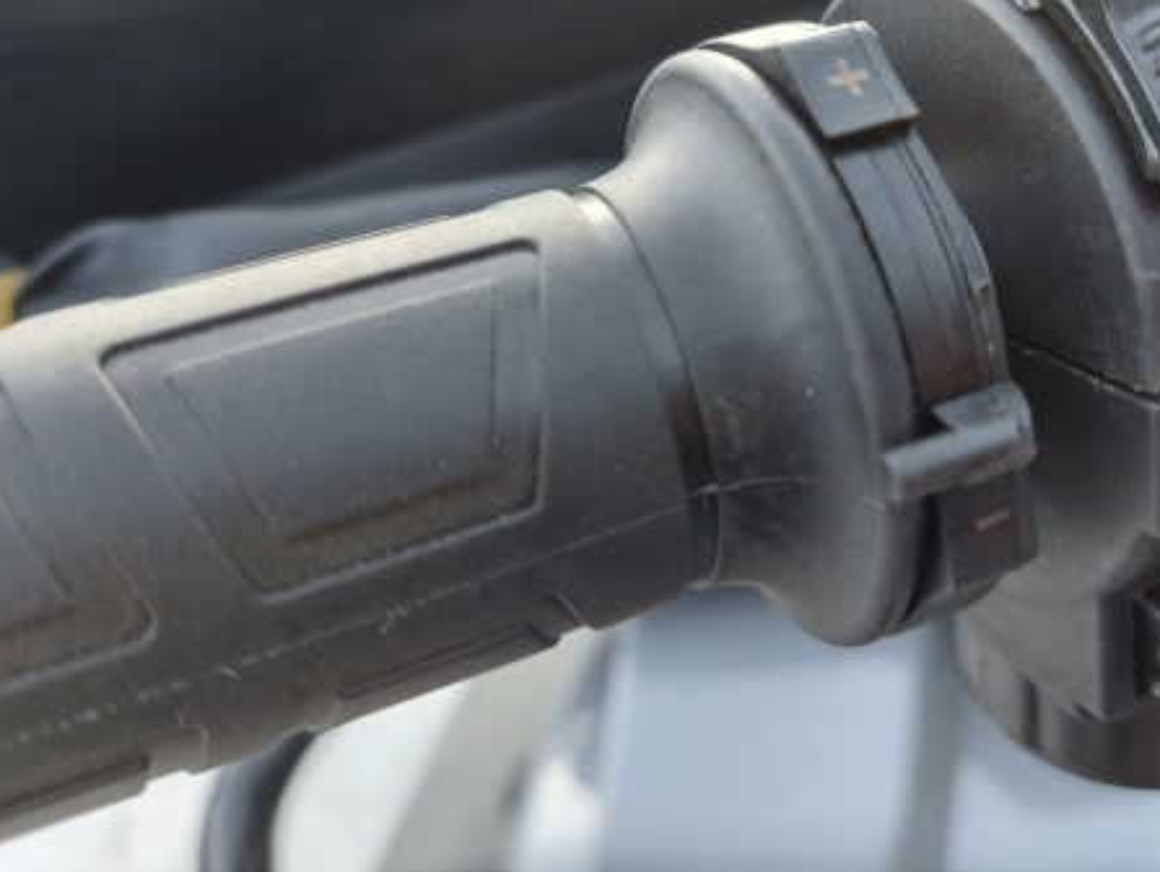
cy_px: 311
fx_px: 1040
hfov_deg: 57.6
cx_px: 721
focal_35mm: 31
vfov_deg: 45.0
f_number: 1.8
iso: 80
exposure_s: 1/50
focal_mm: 5.23
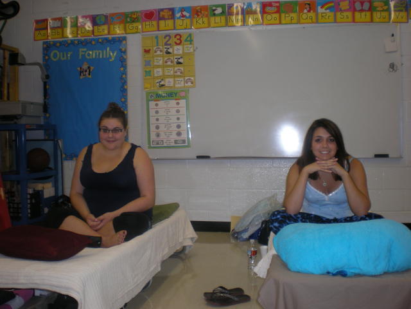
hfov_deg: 49.0
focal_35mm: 38
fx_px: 451
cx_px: 206
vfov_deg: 37.7
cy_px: 154
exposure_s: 1/30
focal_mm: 6.3
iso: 84
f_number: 3.1
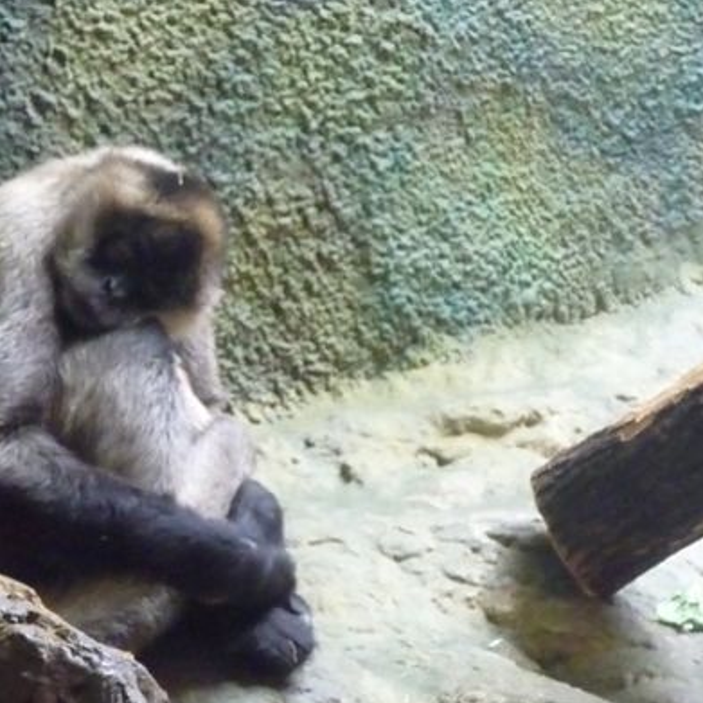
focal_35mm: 175
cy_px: 363
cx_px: 142
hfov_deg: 10.0
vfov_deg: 10.0
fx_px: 4021
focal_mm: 21.7
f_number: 5.4
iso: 3200
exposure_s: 1/50
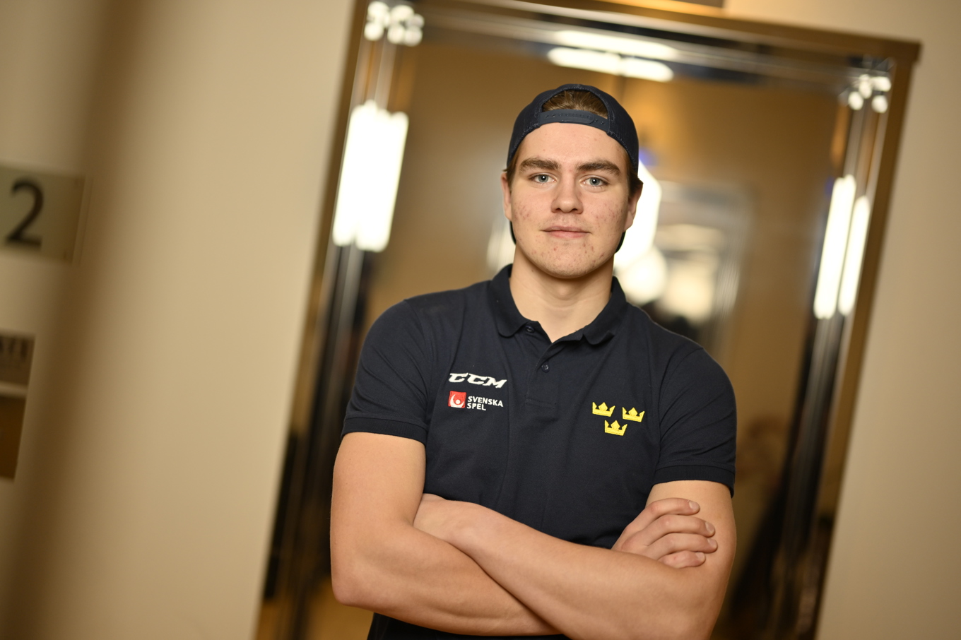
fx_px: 1334
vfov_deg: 27.0
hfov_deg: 39.6
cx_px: 480
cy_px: 320
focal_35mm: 50
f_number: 1.2
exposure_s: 1/250
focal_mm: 50
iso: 160
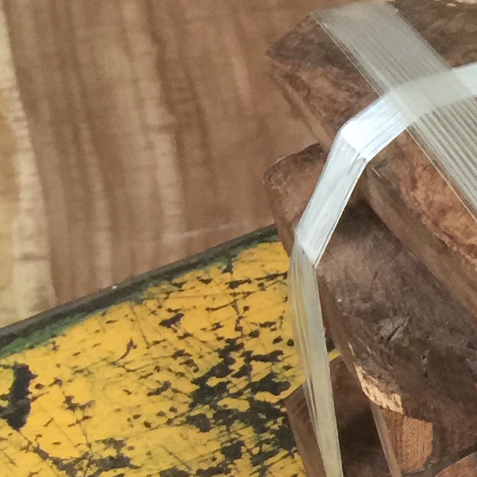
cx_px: 928
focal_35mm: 129
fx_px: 2011
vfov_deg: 12.6
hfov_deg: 12.1
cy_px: 774
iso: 50
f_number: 2.2
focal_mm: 4.15
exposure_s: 1/15
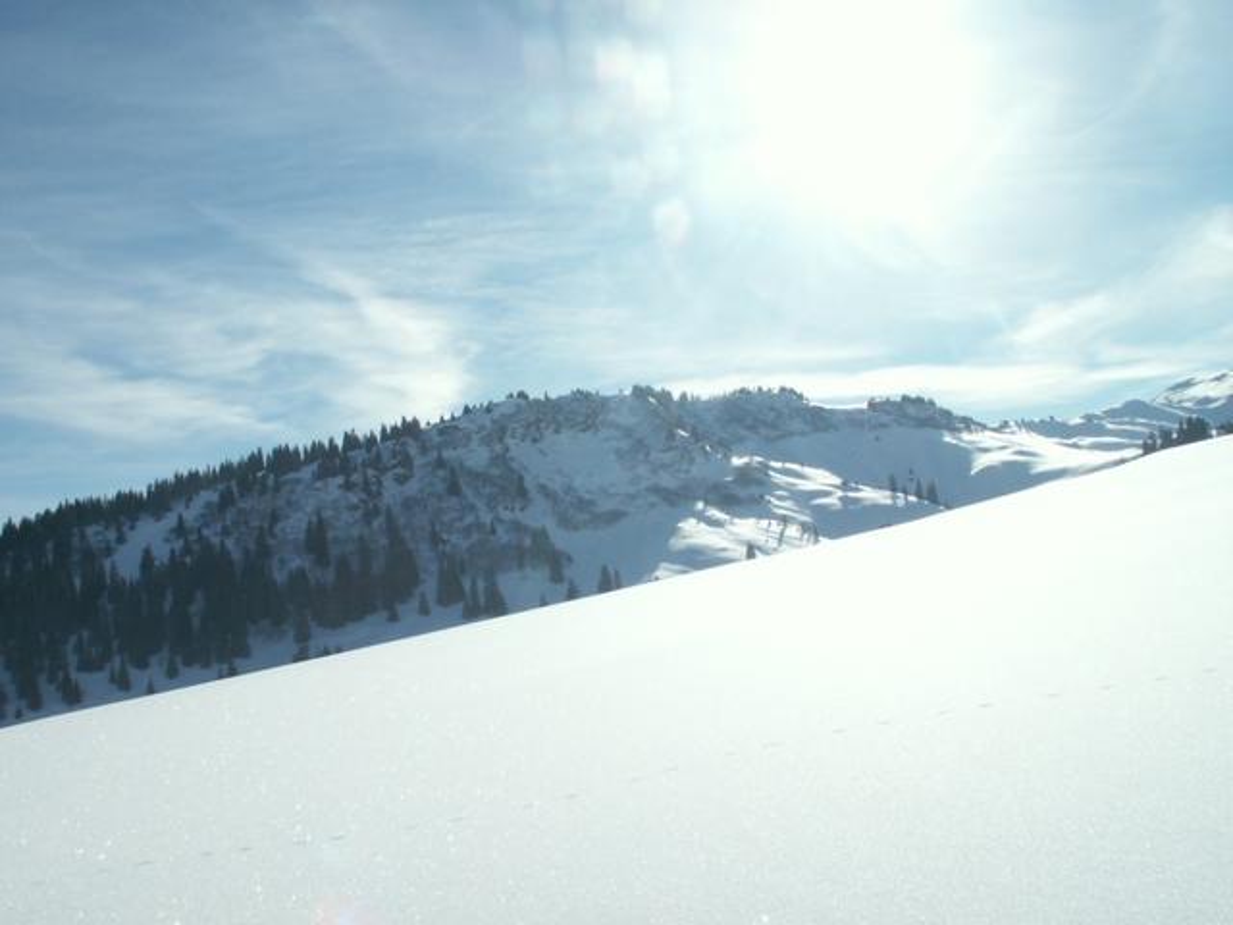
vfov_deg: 40.7
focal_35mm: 35
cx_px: 616
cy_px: 462
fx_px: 1247
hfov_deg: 52.6
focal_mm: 5.86
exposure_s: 1/400
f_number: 8
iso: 50
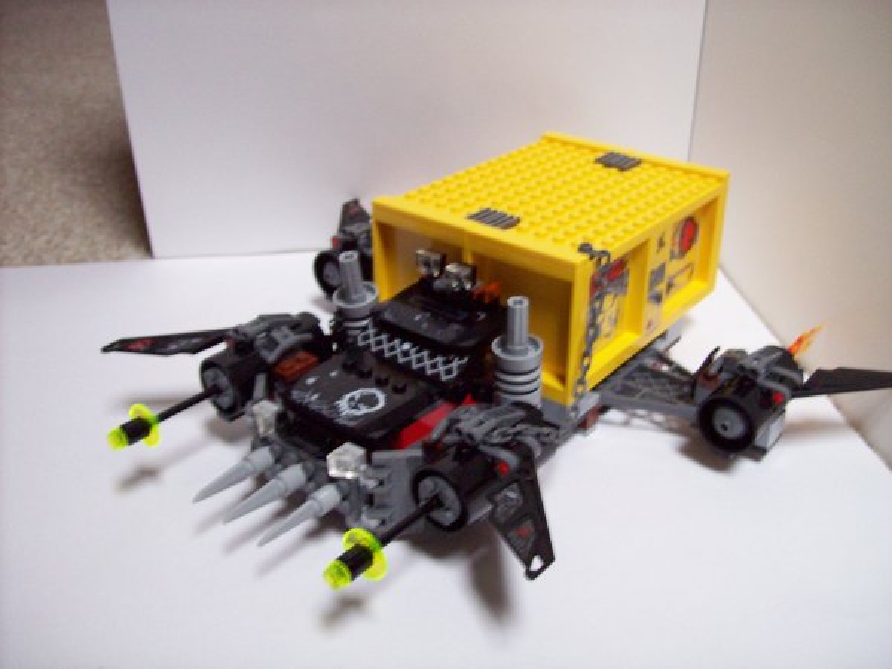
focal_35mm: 36
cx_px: 446
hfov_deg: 51.4
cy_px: 334
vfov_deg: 39.7
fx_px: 928
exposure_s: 1/8.59
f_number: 2.7
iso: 160
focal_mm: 6
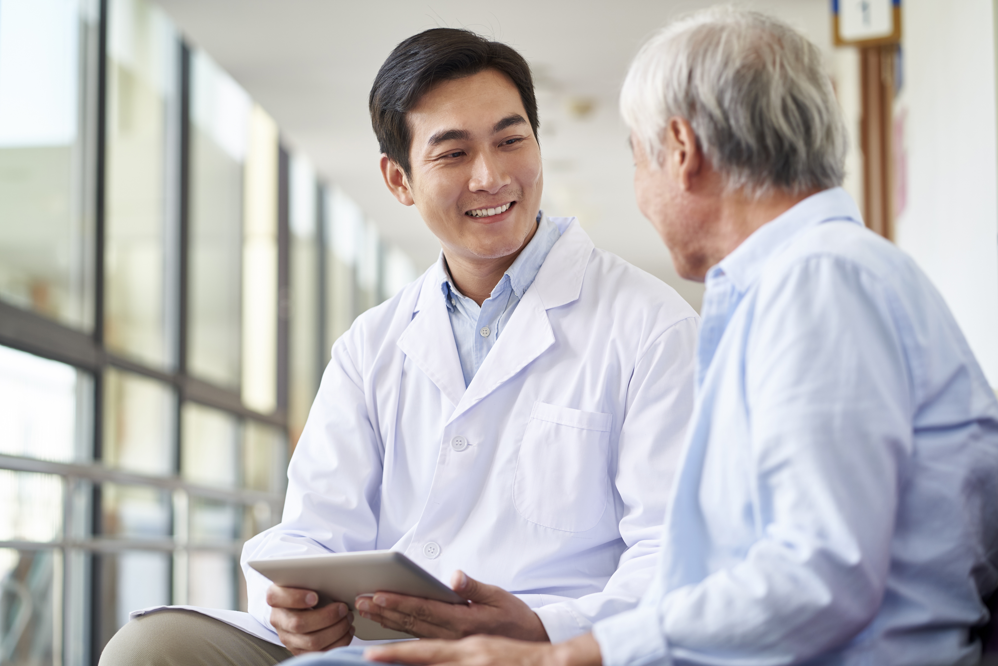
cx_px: 499
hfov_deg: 23.9
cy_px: 333
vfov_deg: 16.1
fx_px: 2356
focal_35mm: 85
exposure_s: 1/125
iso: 200
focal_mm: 85
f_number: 2.8
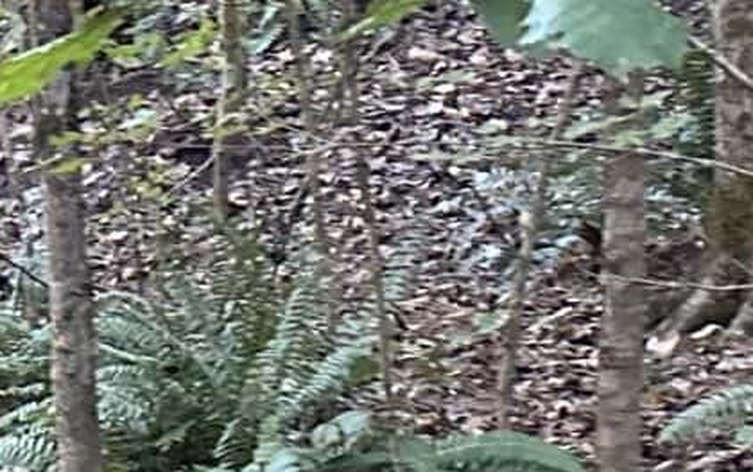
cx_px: -1135
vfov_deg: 8.3
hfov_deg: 11.1
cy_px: 646
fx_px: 3183
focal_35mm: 155
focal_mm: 6.86
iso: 500
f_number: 1.78
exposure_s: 1/60
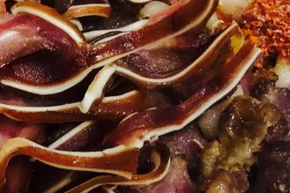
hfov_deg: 31.5
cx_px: 54
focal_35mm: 62
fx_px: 499
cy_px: 111
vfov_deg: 21.9
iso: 100
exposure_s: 1/5
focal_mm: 3.99
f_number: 1.8
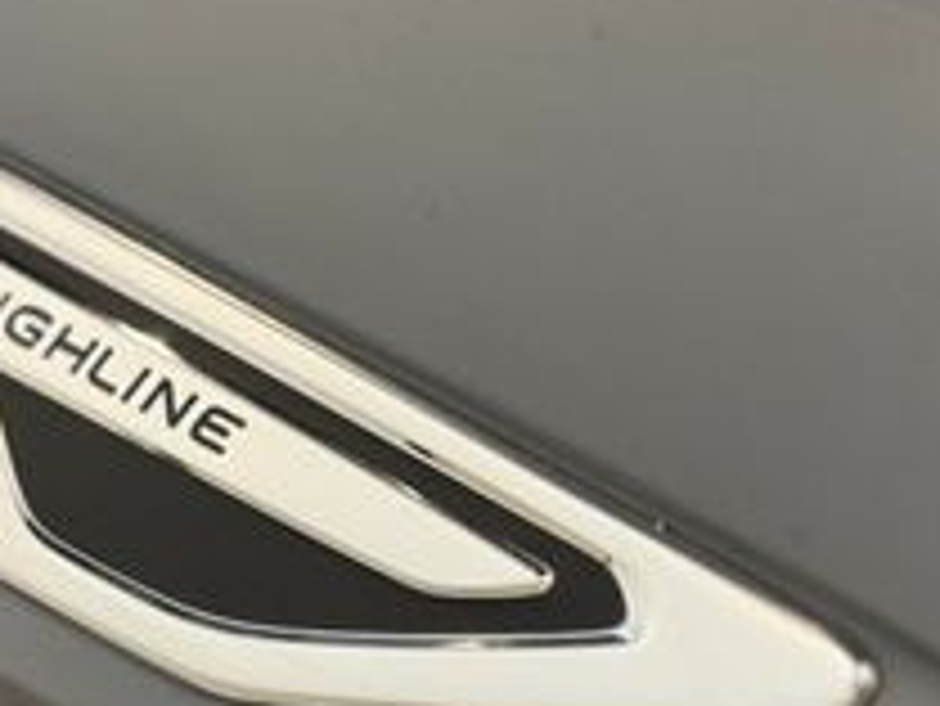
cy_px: 693
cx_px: 229
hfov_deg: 18.1
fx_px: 2934
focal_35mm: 108
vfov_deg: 13.5
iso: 160
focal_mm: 6.76
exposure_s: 1/60
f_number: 1.78
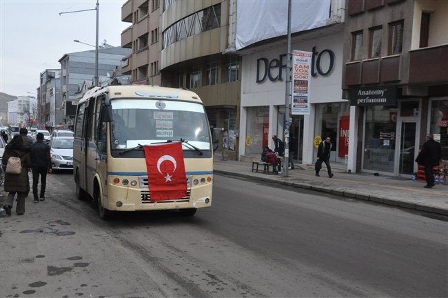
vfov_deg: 31.8
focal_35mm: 42
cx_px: 224
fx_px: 522
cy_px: 149
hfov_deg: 46.4
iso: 1250
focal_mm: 28
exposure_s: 1/320
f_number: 18
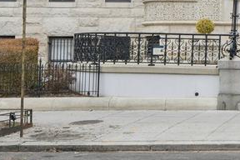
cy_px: -167
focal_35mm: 70
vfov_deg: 15.3
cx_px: 342
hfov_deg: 23.9
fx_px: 467
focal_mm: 14
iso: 100
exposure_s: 1/30
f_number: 8
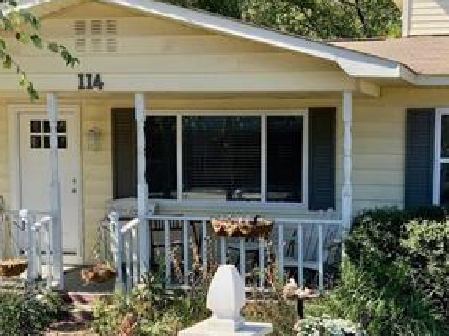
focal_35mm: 65
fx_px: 842
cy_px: 220
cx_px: 305
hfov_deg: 29.6
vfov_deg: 22.5
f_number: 1.8
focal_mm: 3
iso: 16
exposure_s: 1/674
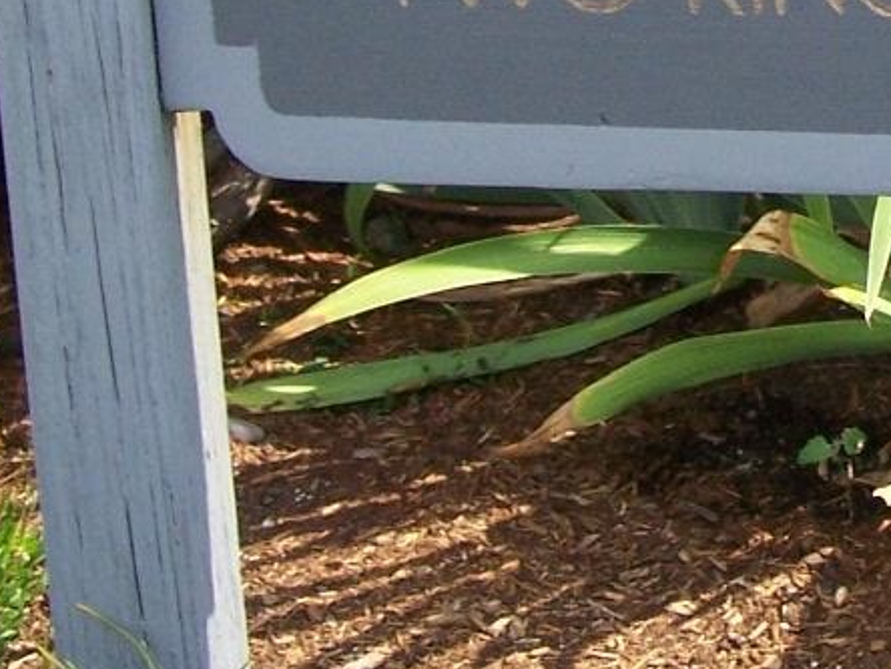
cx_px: 1056
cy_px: -231
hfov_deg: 13.3
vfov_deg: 10.0
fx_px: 3732
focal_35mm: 145
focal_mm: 7.1
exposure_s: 1/500
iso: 80
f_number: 2.9
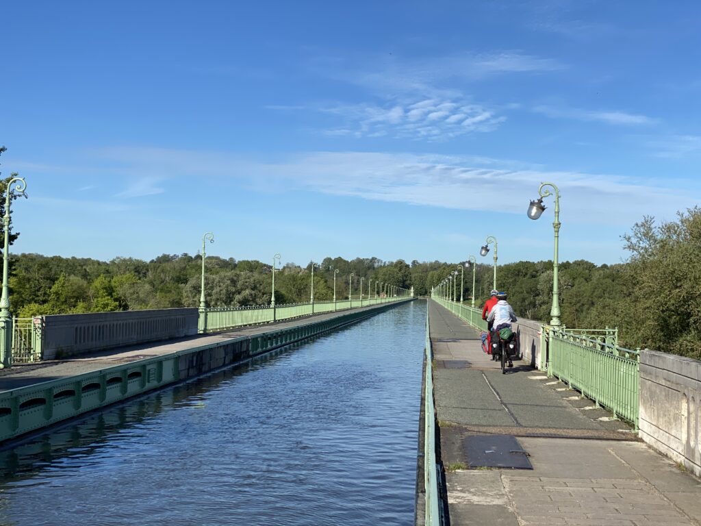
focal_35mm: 52
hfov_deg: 36.8
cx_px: 350
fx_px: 1053
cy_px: 263
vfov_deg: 28.0
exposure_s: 1/1712
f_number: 2
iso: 20
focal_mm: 6
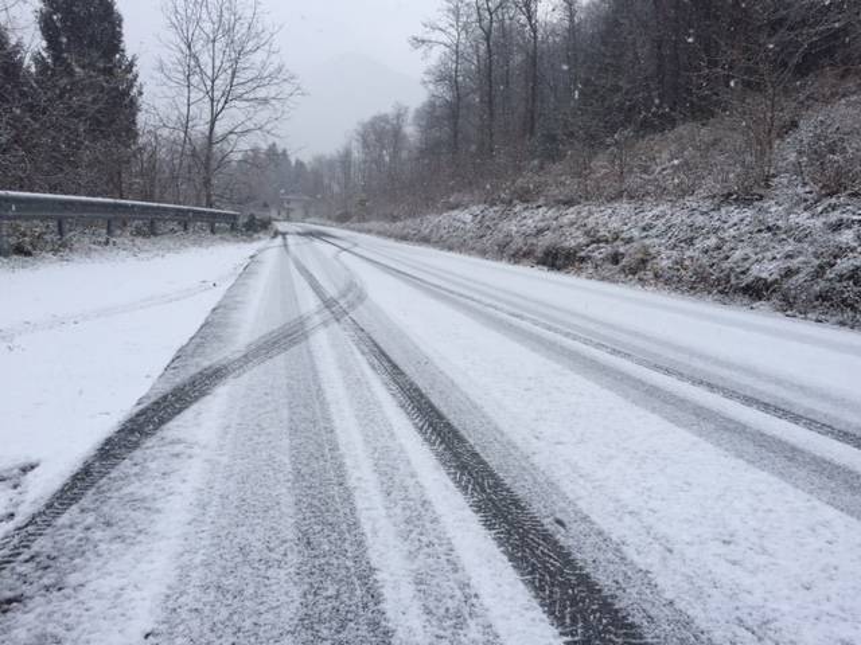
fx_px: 721
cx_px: 430
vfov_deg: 48.2
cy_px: 322
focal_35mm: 29
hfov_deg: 61.7
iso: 32
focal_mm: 4.15
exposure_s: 1/599
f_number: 2.2
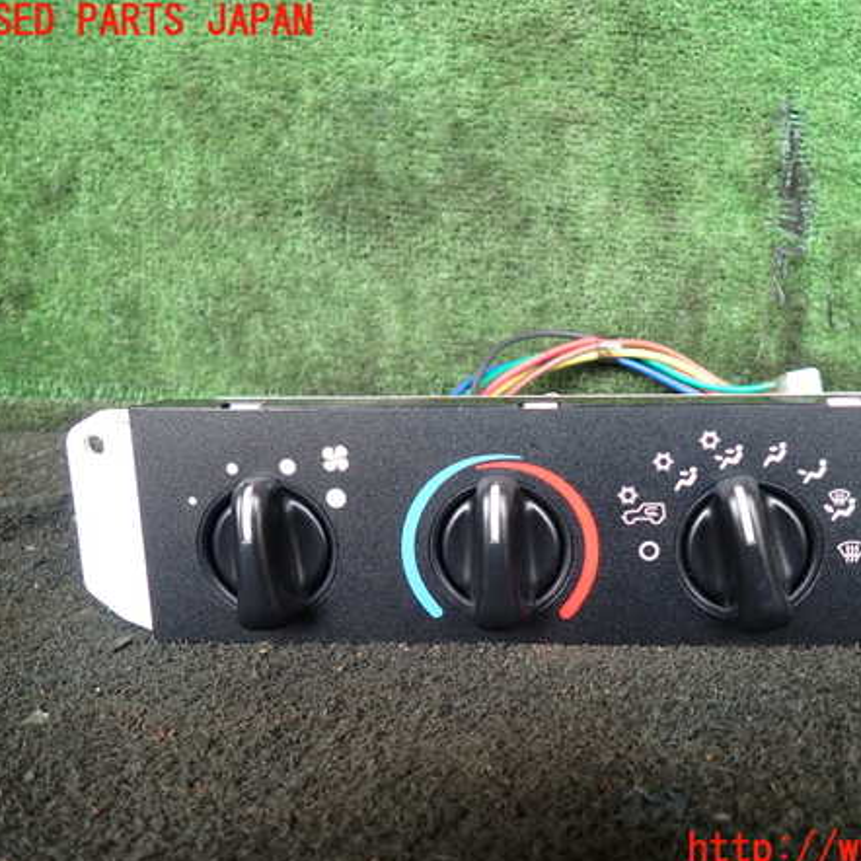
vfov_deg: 54.0
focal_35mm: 30
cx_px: 543
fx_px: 844
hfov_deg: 53.4
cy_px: 436
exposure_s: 1/60
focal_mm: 4.5
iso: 125
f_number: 2
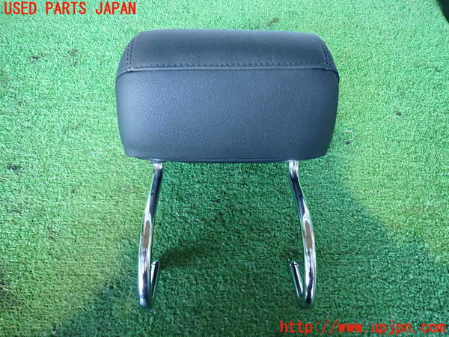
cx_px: 224
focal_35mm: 25
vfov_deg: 54.9
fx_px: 324
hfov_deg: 69.4
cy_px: 168
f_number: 2
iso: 500
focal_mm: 4.5
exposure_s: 1/30
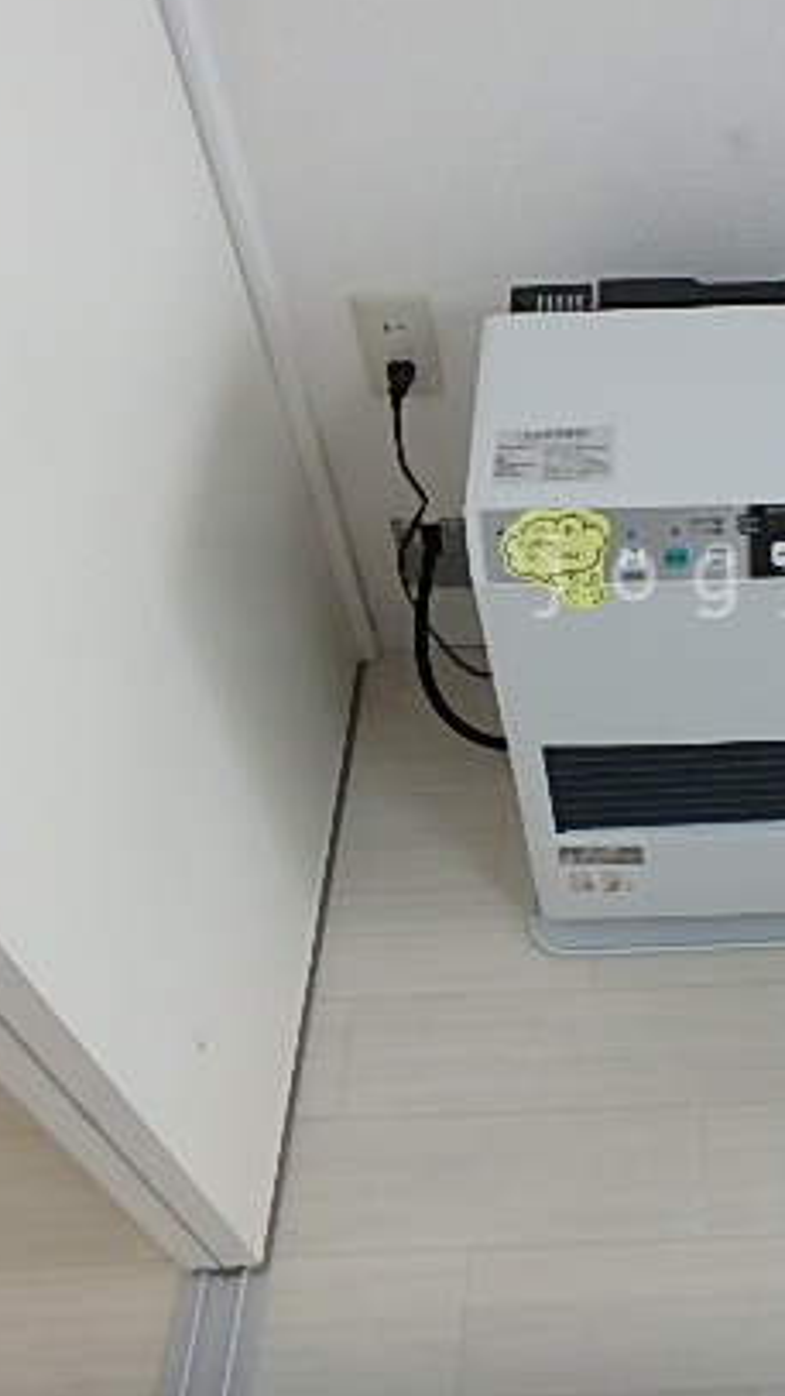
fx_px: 1332
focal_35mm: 36
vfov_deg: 55.0
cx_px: 768
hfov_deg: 30.7
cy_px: 576
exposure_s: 1/50
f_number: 3.5
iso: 200
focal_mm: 3.7
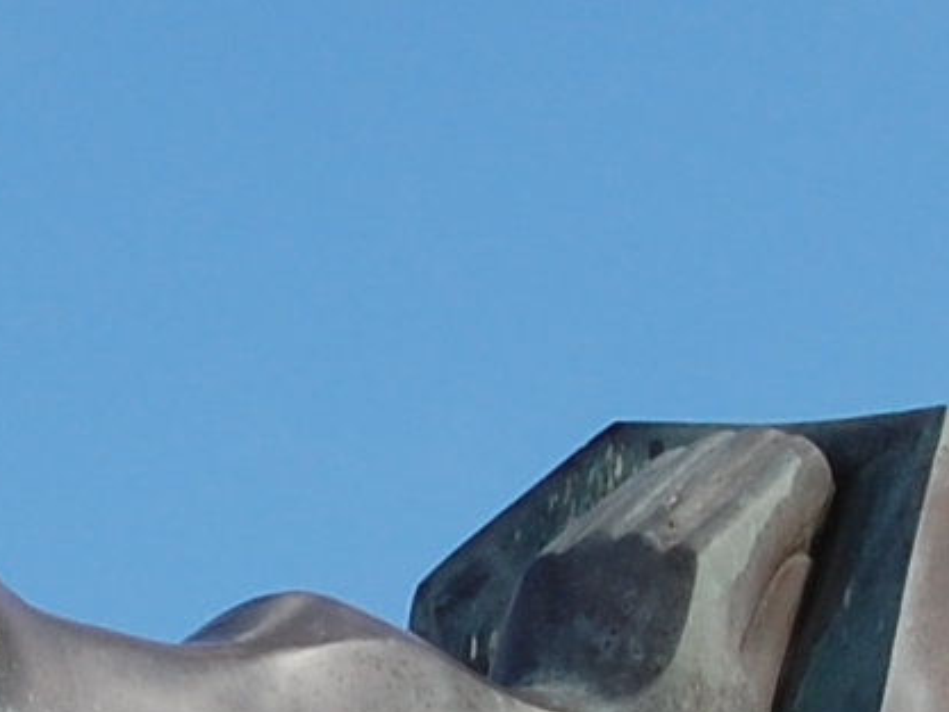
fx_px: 8843
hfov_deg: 6.1
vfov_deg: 4.6
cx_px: 57
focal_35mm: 322
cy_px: 671
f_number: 9
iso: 200
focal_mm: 31
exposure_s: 1/320
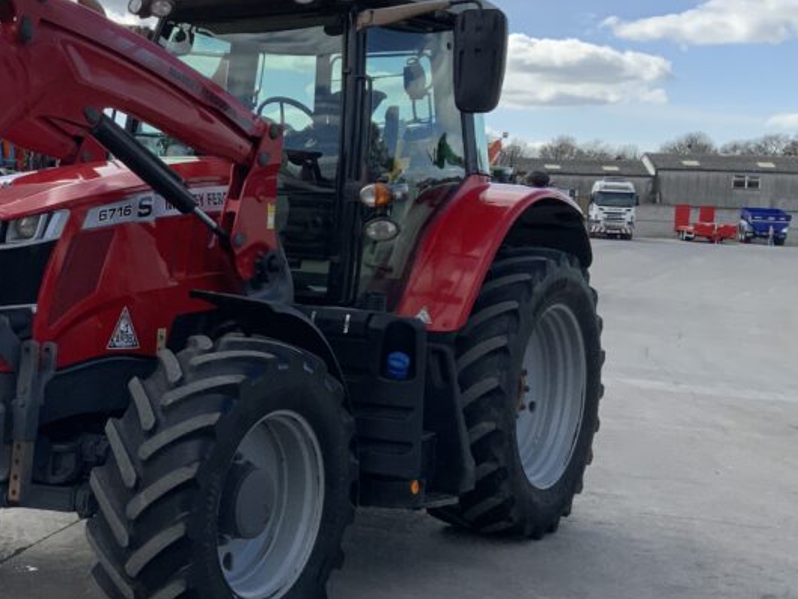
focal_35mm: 56
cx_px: 170
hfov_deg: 33.4
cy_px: 300
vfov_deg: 26.1
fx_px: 1292
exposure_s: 1/1786
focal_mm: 3
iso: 16
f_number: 1.8
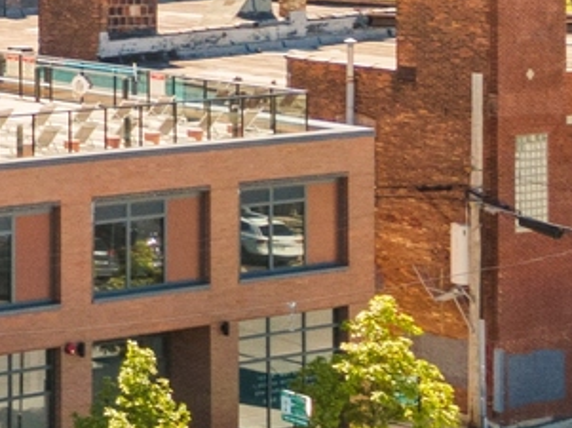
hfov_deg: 13.7
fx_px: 1898
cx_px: -673
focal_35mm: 115
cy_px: -107
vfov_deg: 12.5
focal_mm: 4.5
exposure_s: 1/80
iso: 100
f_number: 2.8
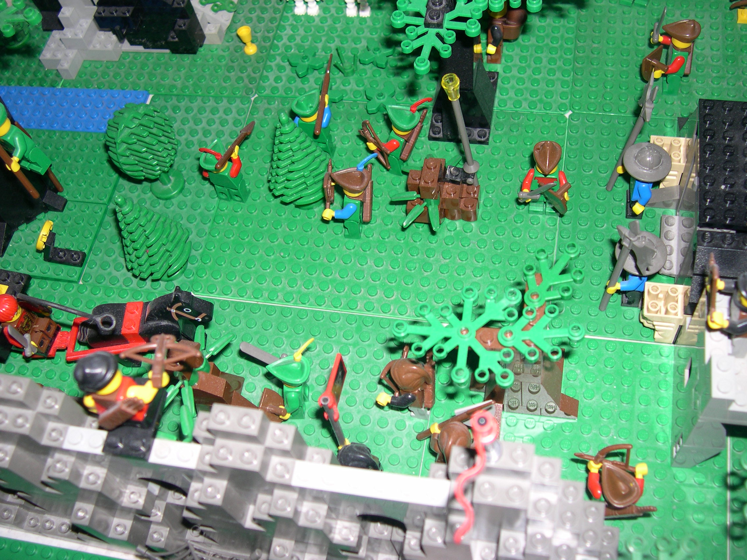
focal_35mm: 38
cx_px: 374
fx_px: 820
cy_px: 280
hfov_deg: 49.0
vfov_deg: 37.7
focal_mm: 8
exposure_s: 1/60
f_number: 2.8
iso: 100
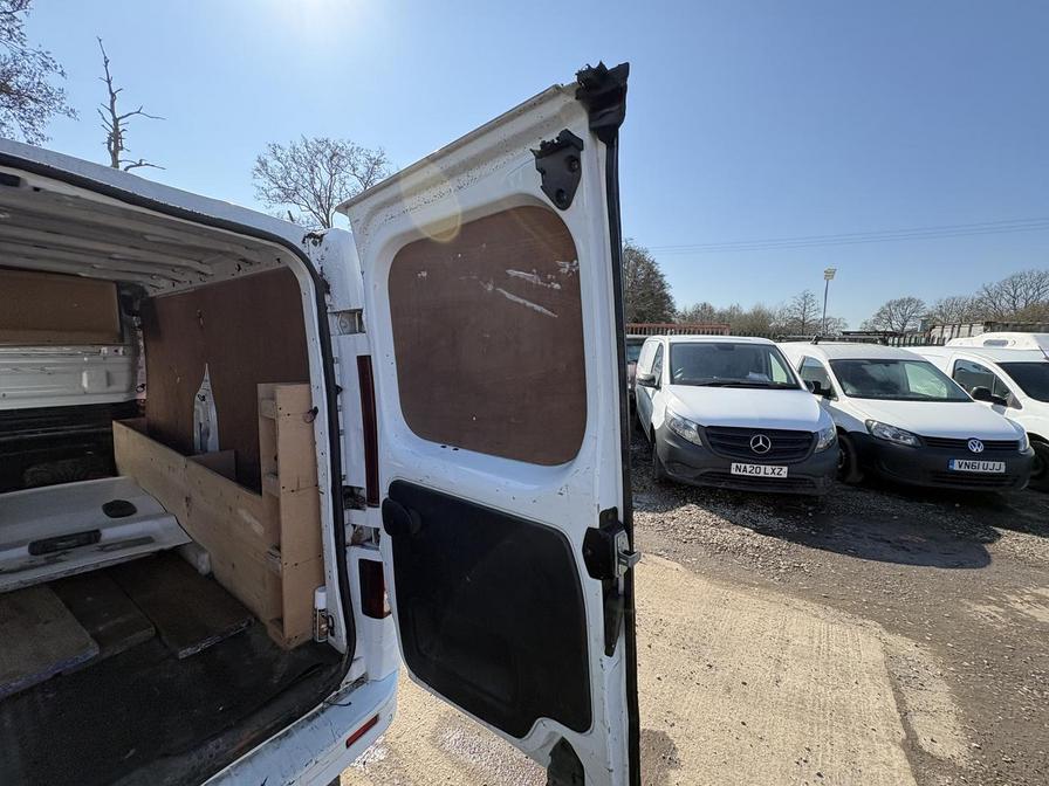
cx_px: 524
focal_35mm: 14
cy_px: 393
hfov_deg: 102.1
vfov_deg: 85.7
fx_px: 424
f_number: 2.2
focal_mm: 2.22
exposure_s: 1/910
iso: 64
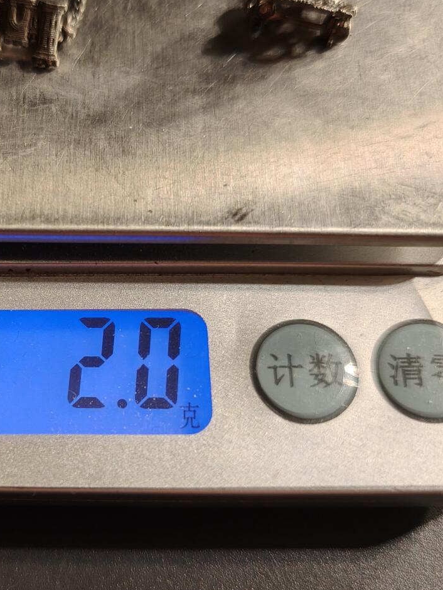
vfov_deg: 42.9
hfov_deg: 31.8
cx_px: 74
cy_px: 300
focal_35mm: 44
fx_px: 751
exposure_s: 1/172
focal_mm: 6.06
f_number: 1.6
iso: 250
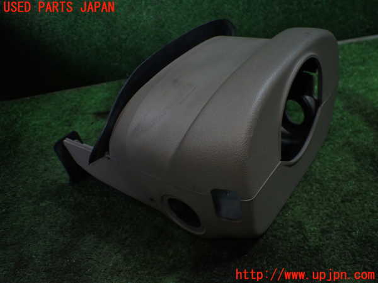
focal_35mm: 30
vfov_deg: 46.8
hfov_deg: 60.0
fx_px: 328
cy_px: 142
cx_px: 189
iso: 400
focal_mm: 5.4
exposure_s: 1/125
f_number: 2.3
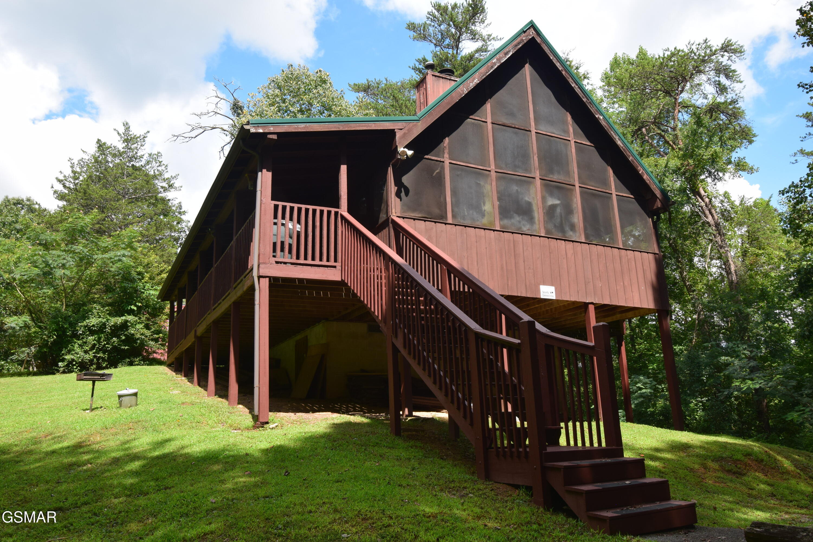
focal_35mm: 27
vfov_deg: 47.9
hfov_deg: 67.4
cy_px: 271
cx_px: 406
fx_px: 610
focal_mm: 18
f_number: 10
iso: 400
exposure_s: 1/320
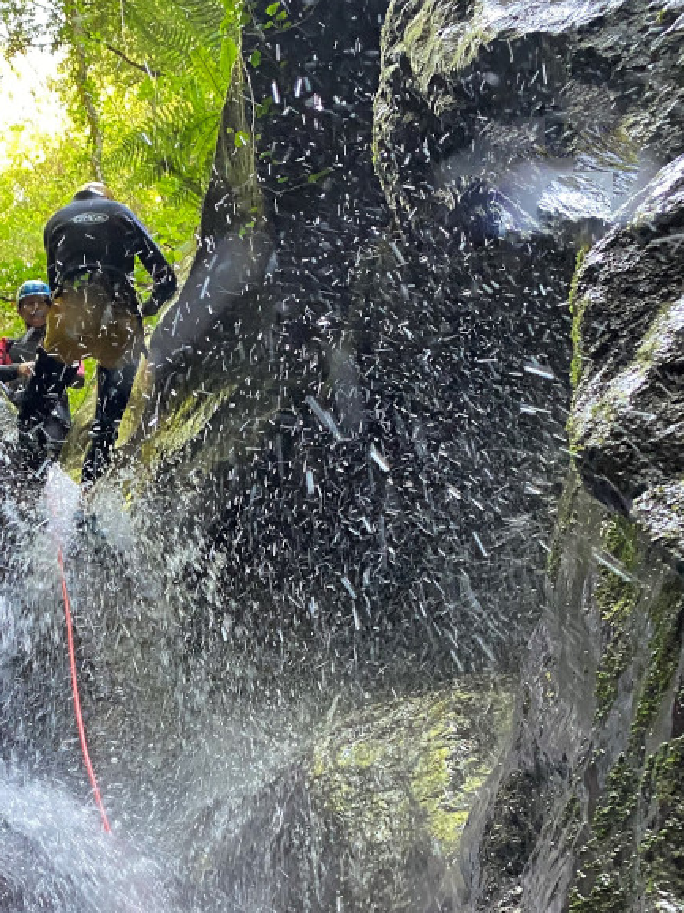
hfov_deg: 28.6
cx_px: 81
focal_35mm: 49
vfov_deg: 37.4
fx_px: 1292
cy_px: 740
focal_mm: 4.25
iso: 250
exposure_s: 1/60
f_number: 1.8
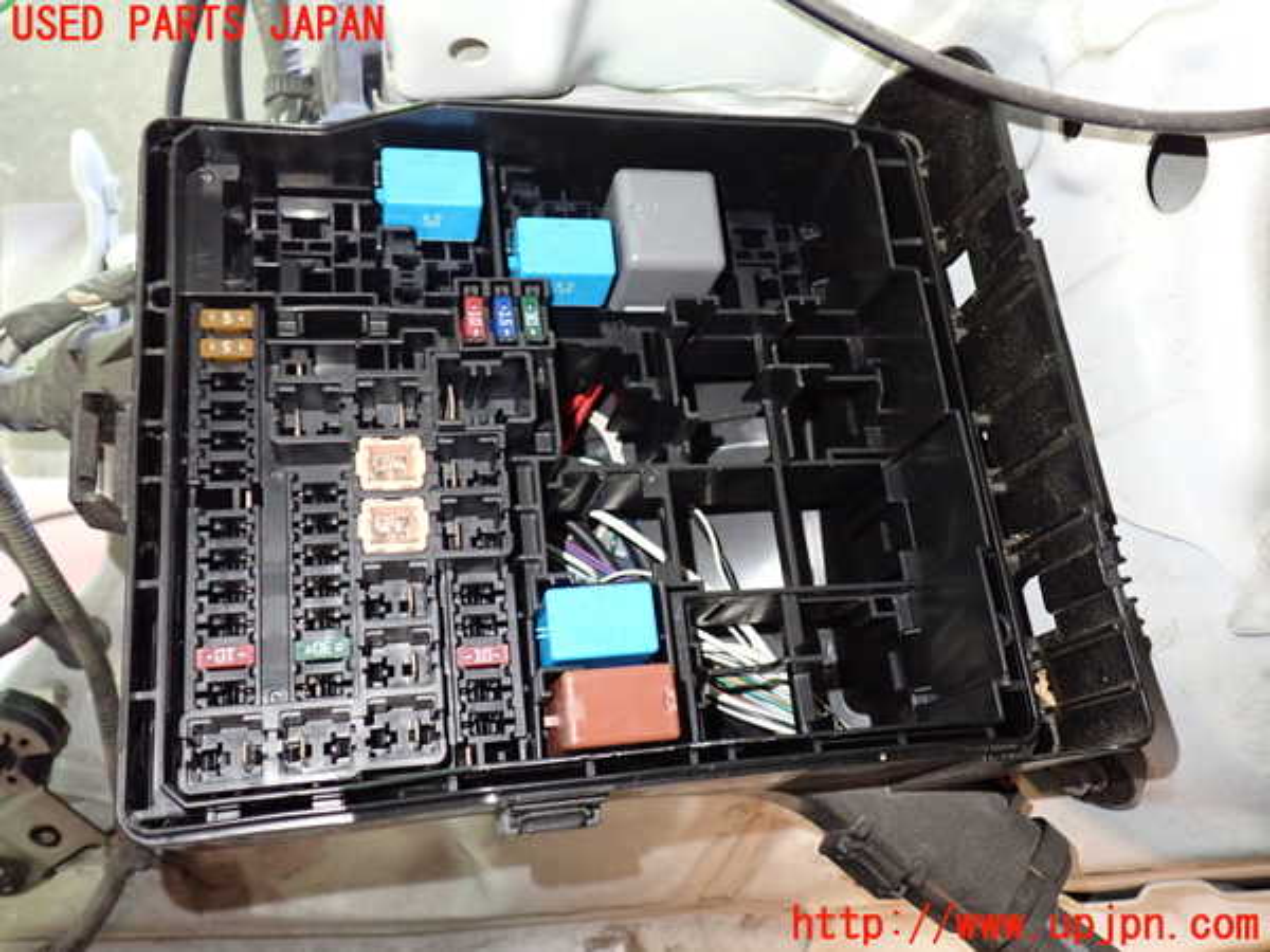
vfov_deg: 46.8
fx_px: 1101
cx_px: 635
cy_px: 476
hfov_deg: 60.0
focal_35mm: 30
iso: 800
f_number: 2.3
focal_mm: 5.4
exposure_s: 1/20
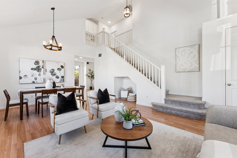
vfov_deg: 81.2
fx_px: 92
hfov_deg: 104.3
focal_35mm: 14
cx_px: 118
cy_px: 79
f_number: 9
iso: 100
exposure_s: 1/5
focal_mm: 14
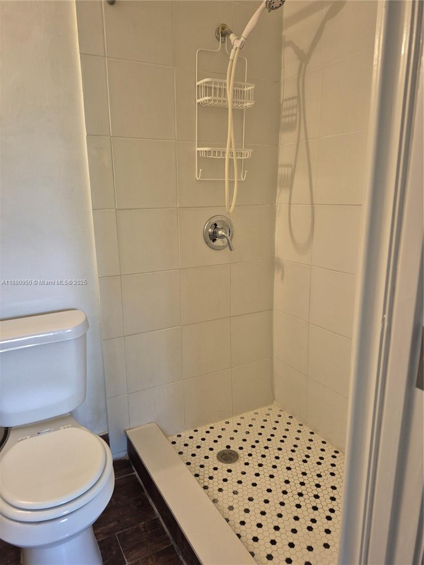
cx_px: 212
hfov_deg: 58.9
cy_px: 282
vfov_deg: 73.9
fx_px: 376
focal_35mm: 23
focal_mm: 5.4
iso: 320
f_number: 1.8
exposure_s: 1/120
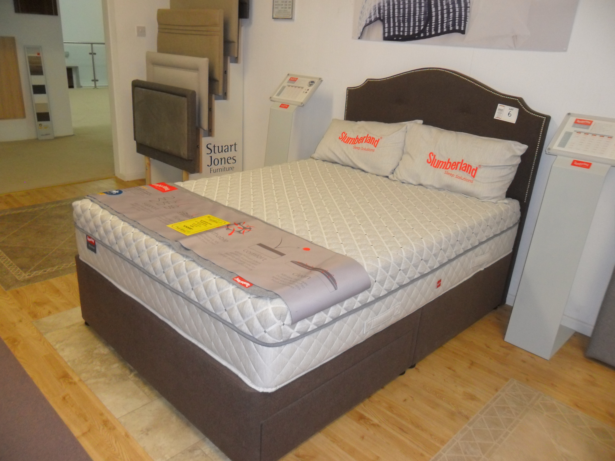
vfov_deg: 51.4
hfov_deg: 65.3
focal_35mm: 27
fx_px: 480
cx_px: 308
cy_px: 230
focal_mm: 4.9
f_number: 3.5
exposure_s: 1/45
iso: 240
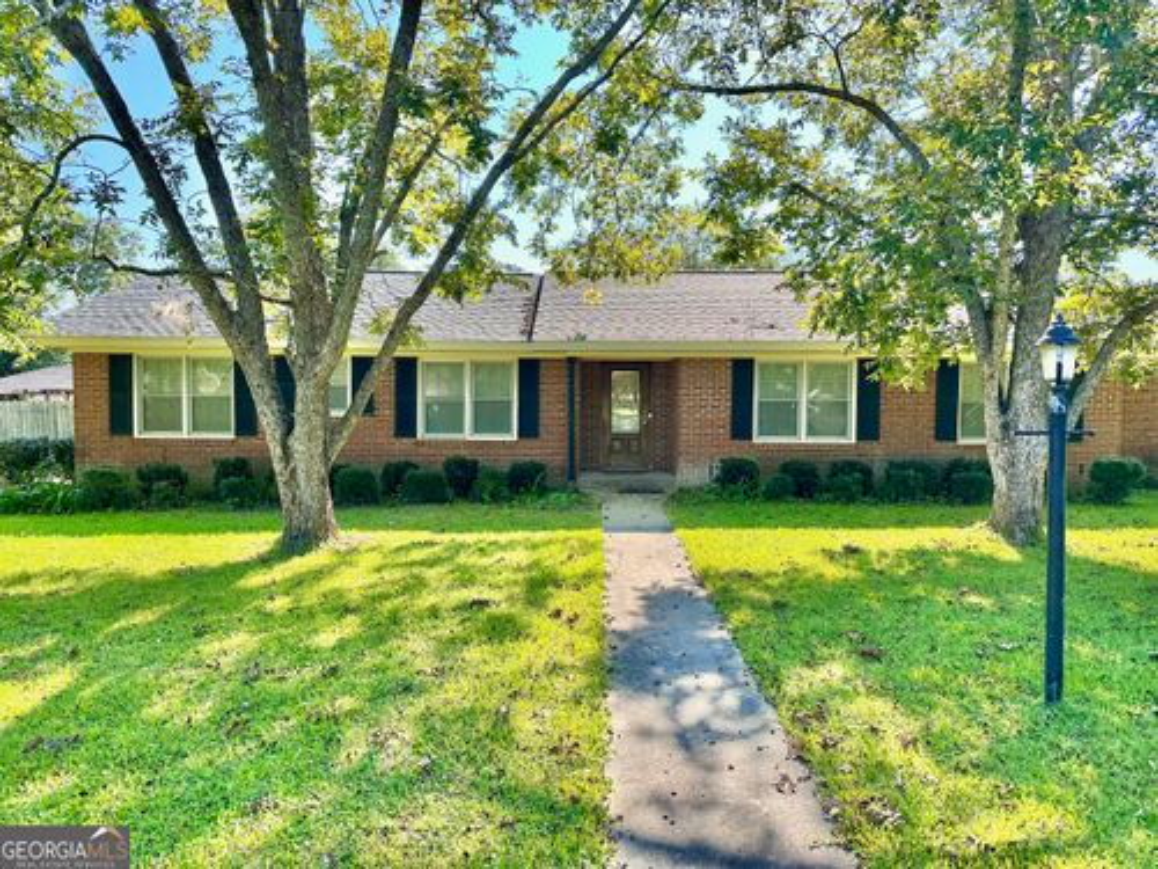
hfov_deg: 71.6
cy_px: 434
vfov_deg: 56.8
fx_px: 803
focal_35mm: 24
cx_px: 579
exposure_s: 1/1095
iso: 80
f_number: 1.78
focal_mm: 6.86
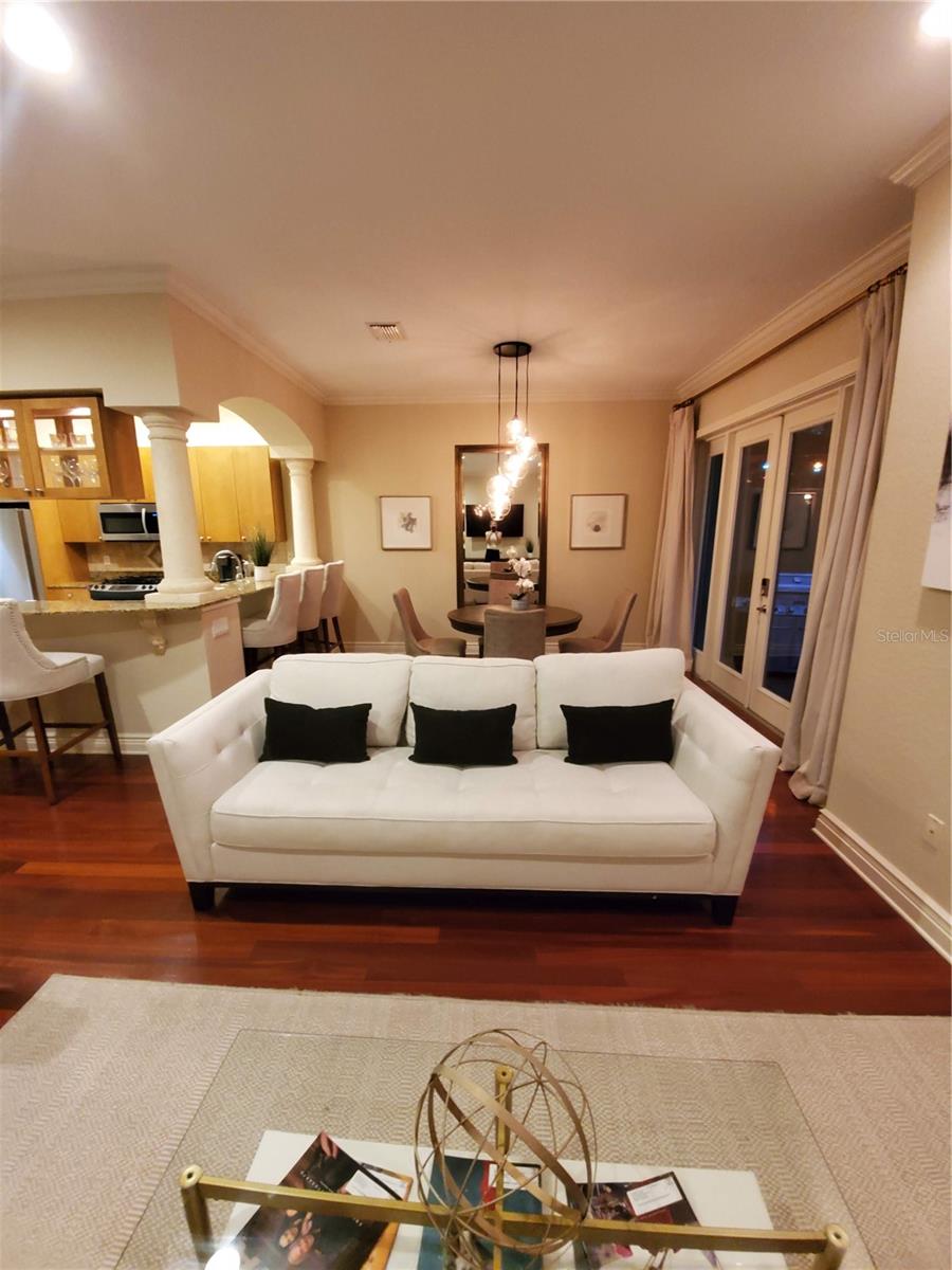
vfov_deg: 106.2
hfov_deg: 89.9
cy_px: 635
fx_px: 477
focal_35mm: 13
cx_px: 476
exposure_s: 1/30
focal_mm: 1.8
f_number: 2.2
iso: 800
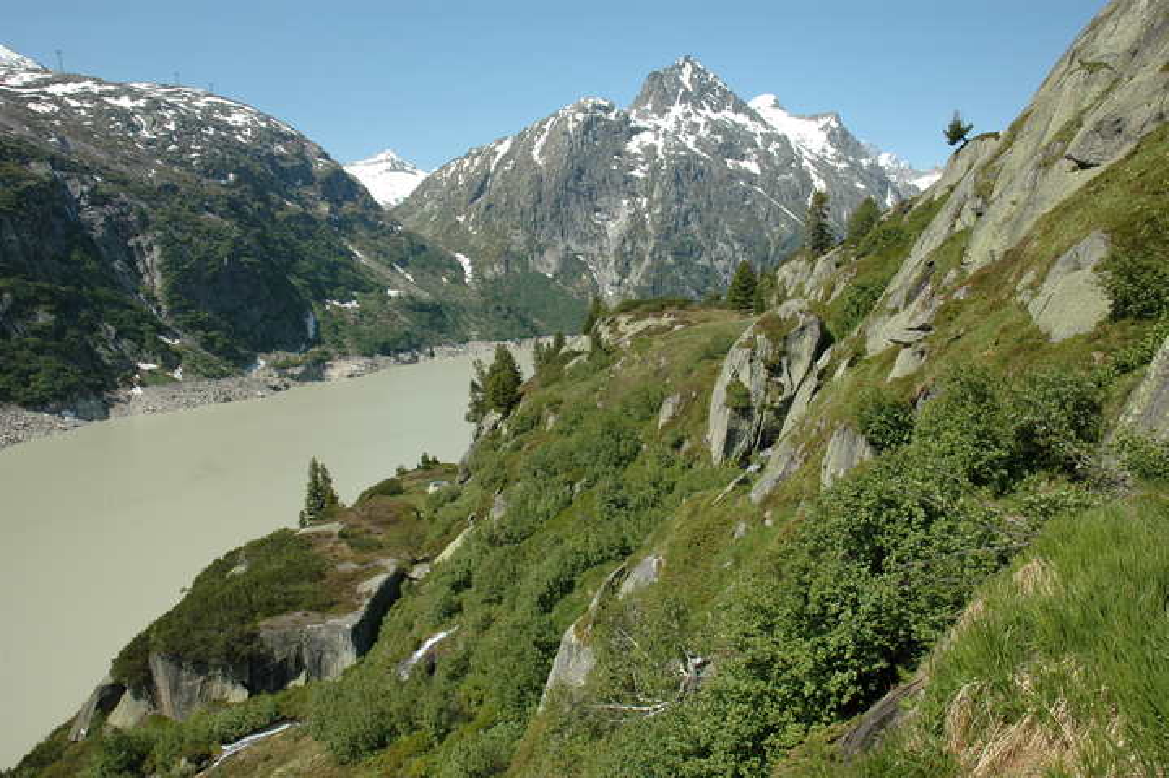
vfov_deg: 47.9
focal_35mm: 27
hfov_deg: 67.4
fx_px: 876
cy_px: 389
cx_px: 584
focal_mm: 18
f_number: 9
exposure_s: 1/320
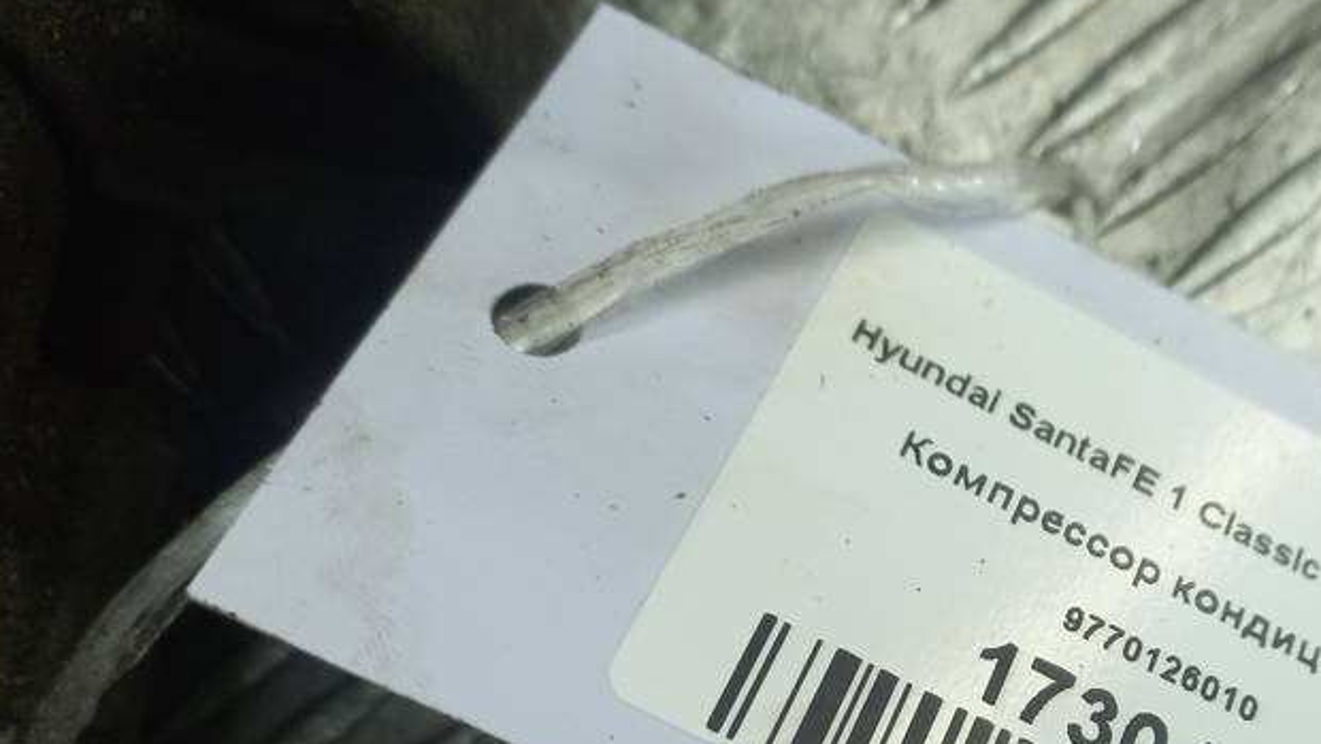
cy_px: 729
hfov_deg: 43.5
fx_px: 1577
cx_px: 1040
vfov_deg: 25.3
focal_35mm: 45
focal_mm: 4.6
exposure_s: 1/50
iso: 80
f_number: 1.8
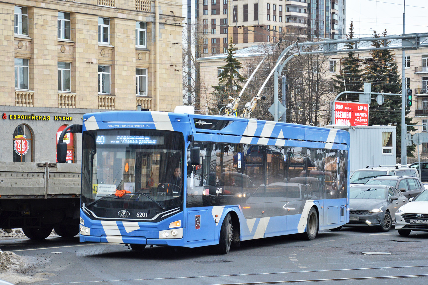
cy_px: 142
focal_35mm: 93
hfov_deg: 21.9
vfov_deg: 14.7
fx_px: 1106
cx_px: 214
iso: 400
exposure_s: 1/250
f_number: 6.3
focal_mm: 62
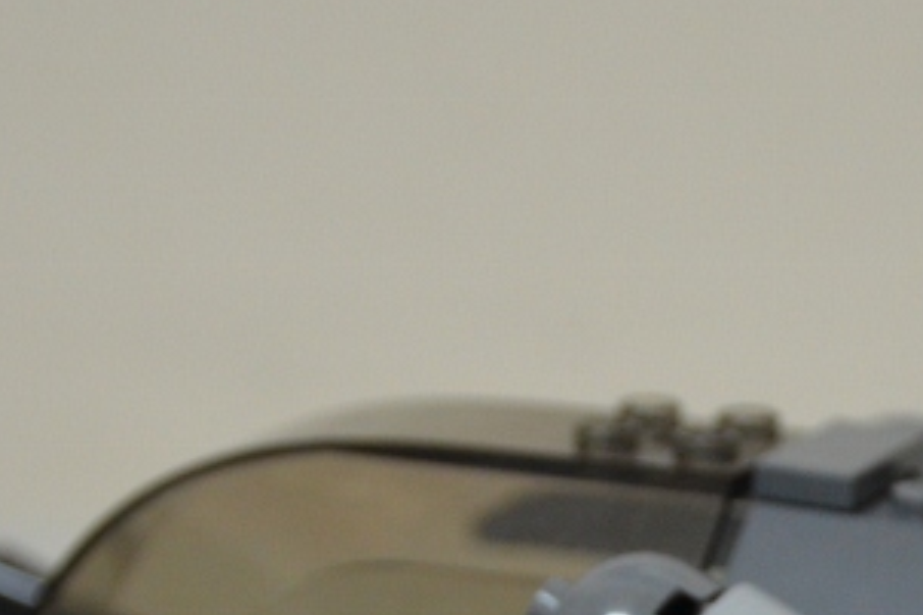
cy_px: 866
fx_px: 6508
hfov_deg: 8.1
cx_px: 669
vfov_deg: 5.4
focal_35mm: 254
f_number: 5
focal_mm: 50
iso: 1250
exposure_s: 1/30
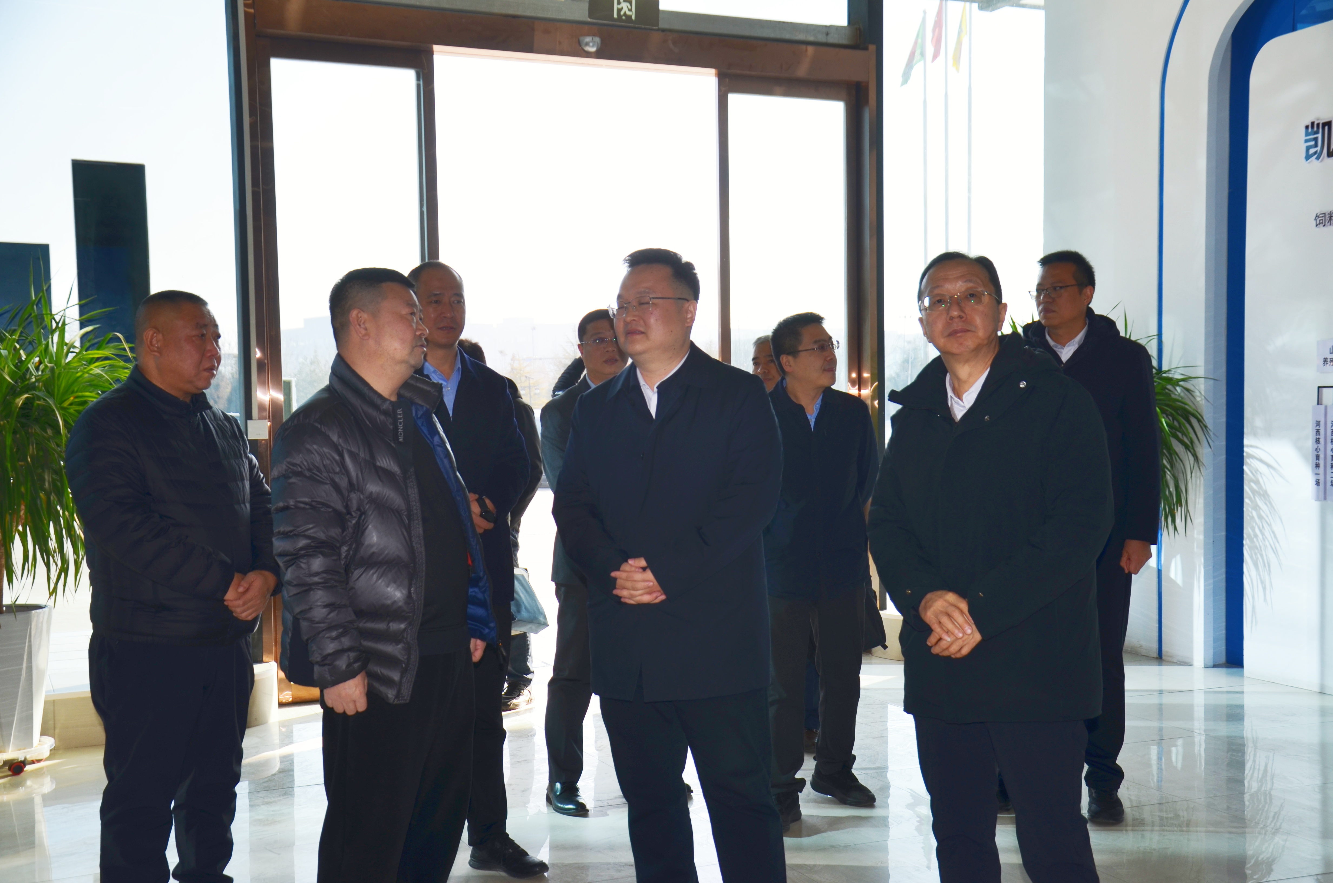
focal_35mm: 42
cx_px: 666
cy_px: 442
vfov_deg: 31.8
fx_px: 1552
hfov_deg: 46.5
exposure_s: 1/250
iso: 100
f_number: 5
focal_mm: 28
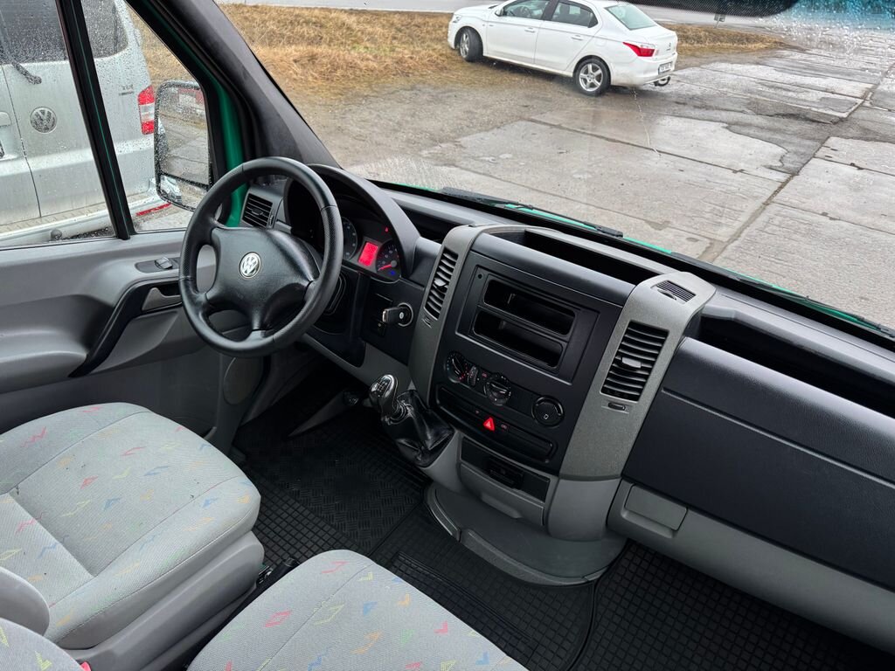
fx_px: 621
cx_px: 448
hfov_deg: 71.6
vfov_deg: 56.8
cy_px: 336
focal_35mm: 24
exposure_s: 1/105
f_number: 1.78
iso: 200
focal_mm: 6.76
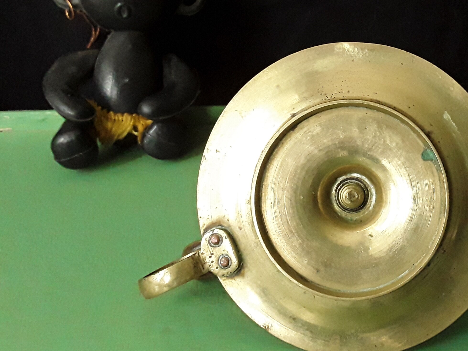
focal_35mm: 45
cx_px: 352
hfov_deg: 40.8
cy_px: 113
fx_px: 608
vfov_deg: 31.9
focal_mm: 2.91
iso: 400
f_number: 1.9
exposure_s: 1/313
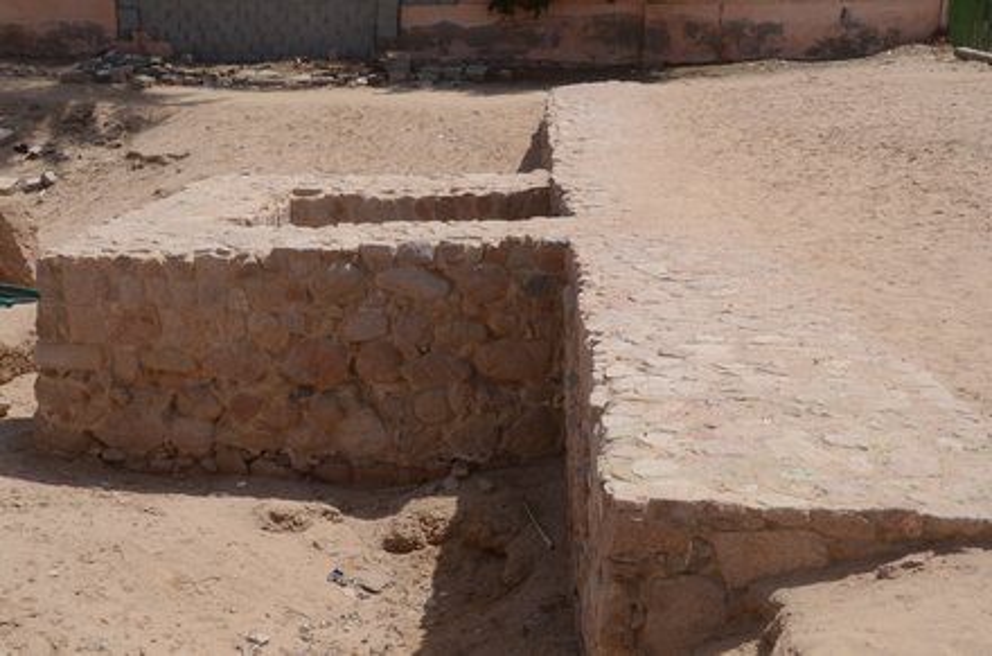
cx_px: 496
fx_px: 1484
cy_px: 328
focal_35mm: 54
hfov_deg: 37.0
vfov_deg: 24.9
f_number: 11
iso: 200
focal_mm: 36
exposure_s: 1/500
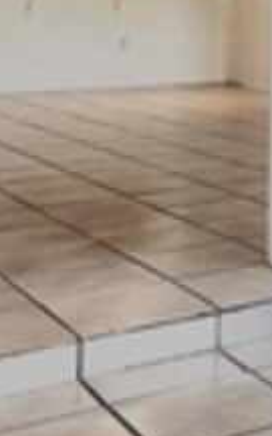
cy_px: -22
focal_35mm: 88
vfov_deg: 22.4
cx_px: 641
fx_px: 1044
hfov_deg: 12.1
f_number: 2.2
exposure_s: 1/99
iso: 50
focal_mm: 2.22
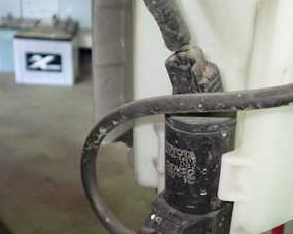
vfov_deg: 24.8
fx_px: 529
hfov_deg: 30.8
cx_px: 194
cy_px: 165
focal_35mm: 61
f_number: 2.3
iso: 500
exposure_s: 1/30
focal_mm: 5.4
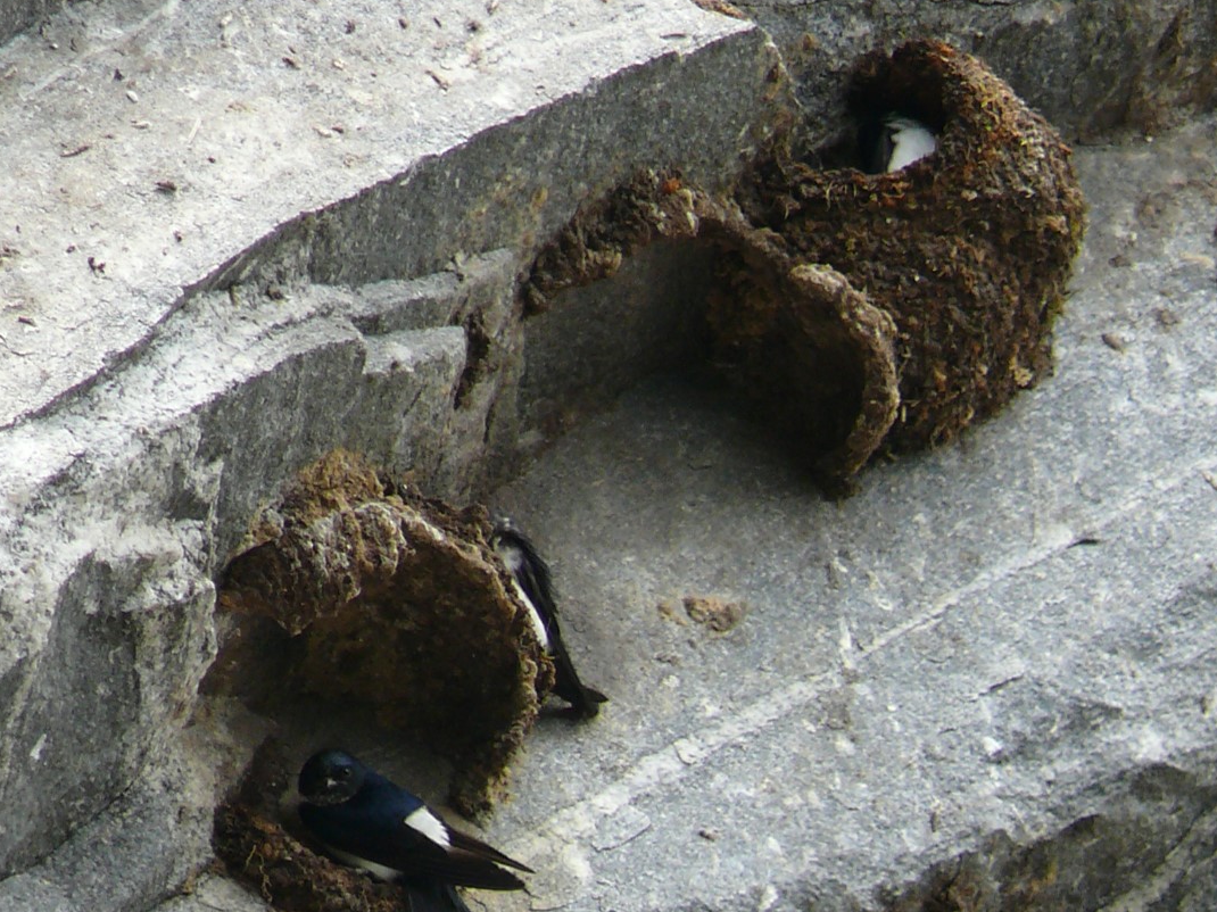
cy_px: 580
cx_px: 560
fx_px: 35395
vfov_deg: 1.5
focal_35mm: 1007
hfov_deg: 2.0
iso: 100
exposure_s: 1/250
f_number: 4.5
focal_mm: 88.8
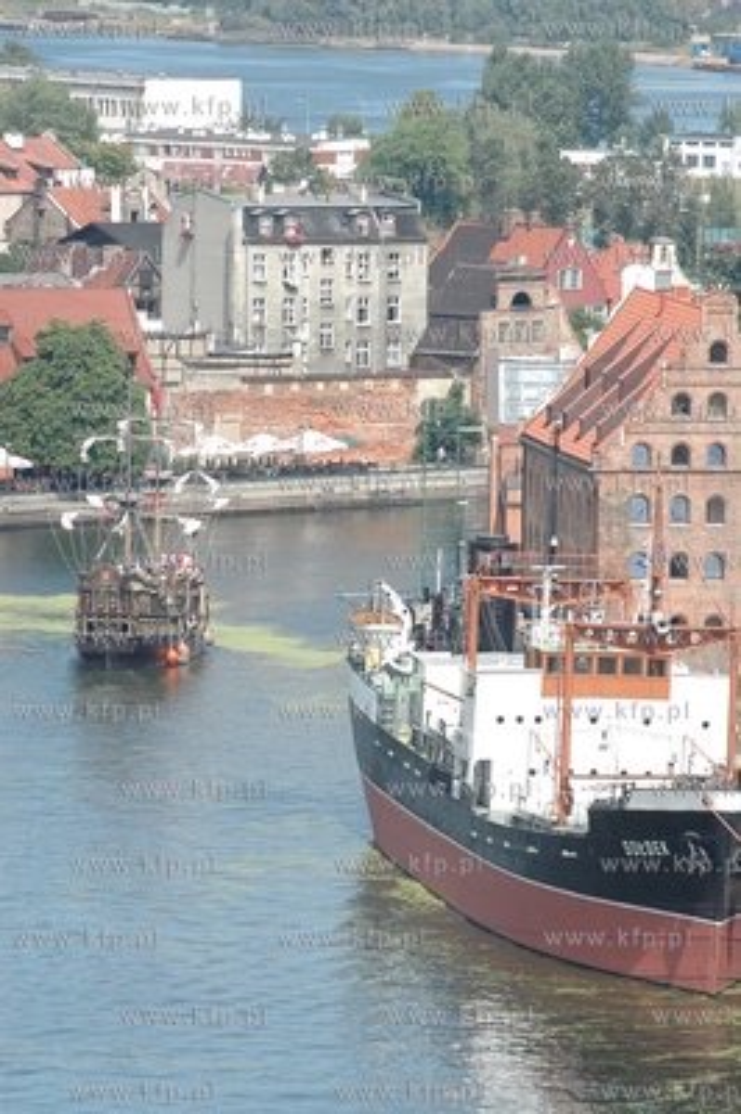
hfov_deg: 4.6
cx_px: 370
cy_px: 557
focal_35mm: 300
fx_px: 9278
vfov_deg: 6.9
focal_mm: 200
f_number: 9
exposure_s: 1/1250
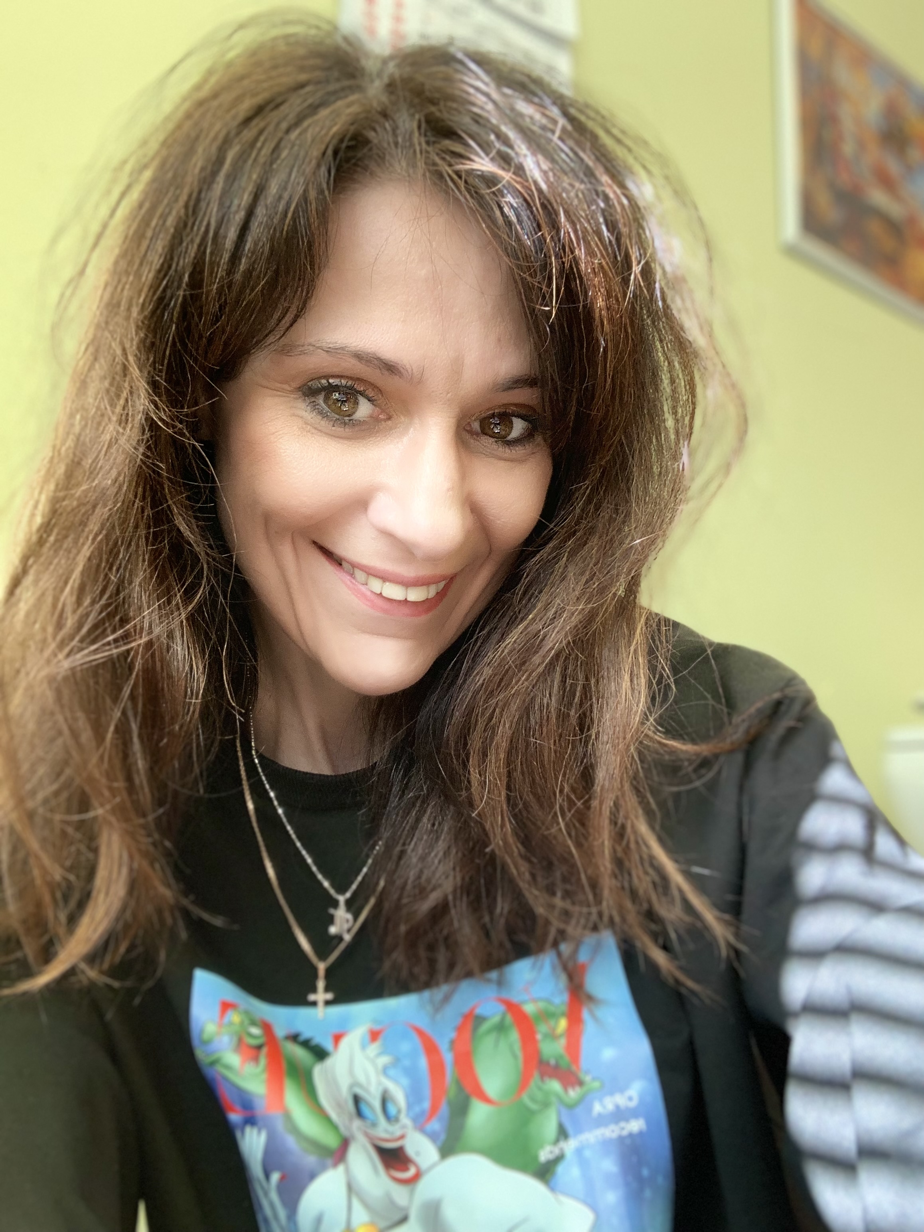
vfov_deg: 56.8
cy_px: 616
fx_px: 1139
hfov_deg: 44.2
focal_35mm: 32
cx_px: 462
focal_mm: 2.87
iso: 80
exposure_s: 1/60
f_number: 2.2
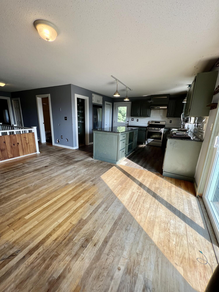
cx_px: 110
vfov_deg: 106.2
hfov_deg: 89.9
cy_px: 146
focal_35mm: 13
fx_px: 110
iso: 32
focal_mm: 1.57
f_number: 1.8
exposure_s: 1/131
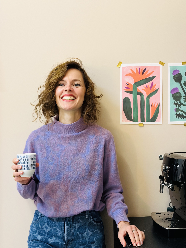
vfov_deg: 39.7
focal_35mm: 48
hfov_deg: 30.3
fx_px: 344
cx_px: 93
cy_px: 124
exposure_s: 1/33
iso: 500
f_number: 1.78
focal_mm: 6.86
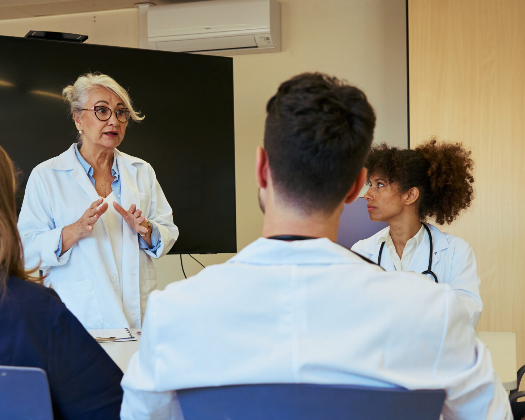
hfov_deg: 32.4
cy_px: 269
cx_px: 297
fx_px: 901
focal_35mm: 58
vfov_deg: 26.1
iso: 1000
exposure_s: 1/250
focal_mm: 35
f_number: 4
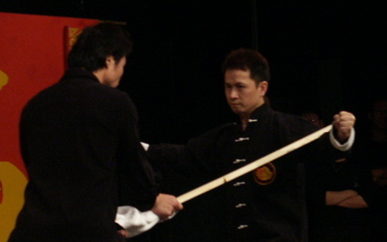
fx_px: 2627
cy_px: 174
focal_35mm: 249
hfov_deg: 8.4
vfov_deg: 5.3
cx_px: 237
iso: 200
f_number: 3.5
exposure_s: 1/60
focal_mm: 31.46
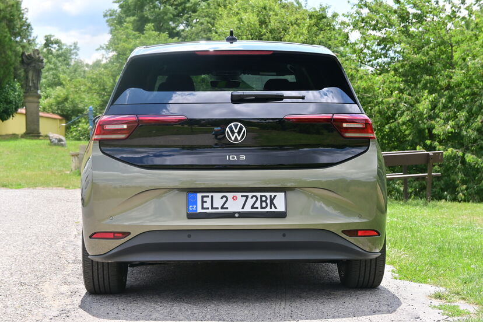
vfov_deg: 18.2
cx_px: 242
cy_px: 161
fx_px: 1006
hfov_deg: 27.0
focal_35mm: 75
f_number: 6.3
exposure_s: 1/500
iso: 200
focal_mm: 50
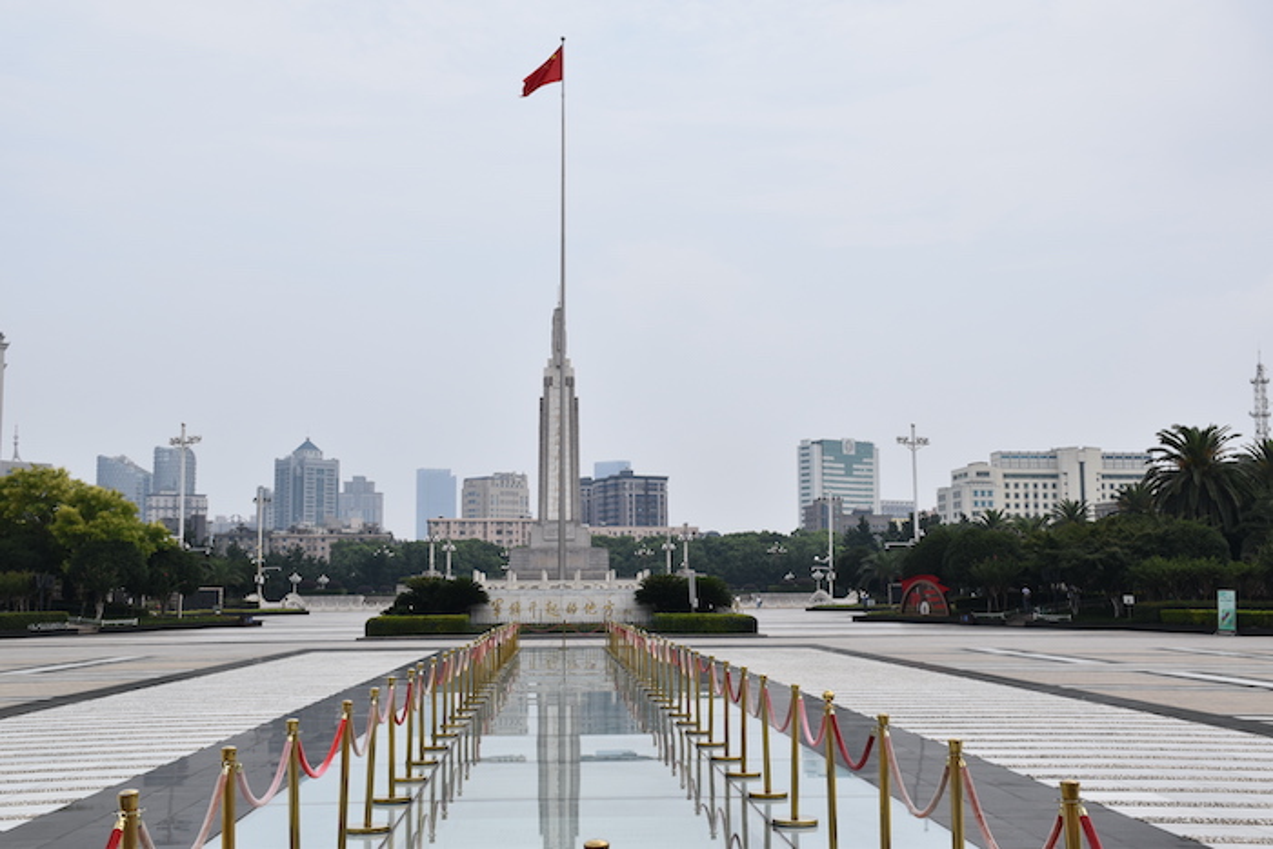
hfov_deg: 43.6
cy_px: 424
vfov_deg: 29.9
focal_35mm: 45
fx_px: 1591
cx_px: 636
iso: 200
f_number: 10
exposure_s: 1/400
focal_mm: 30
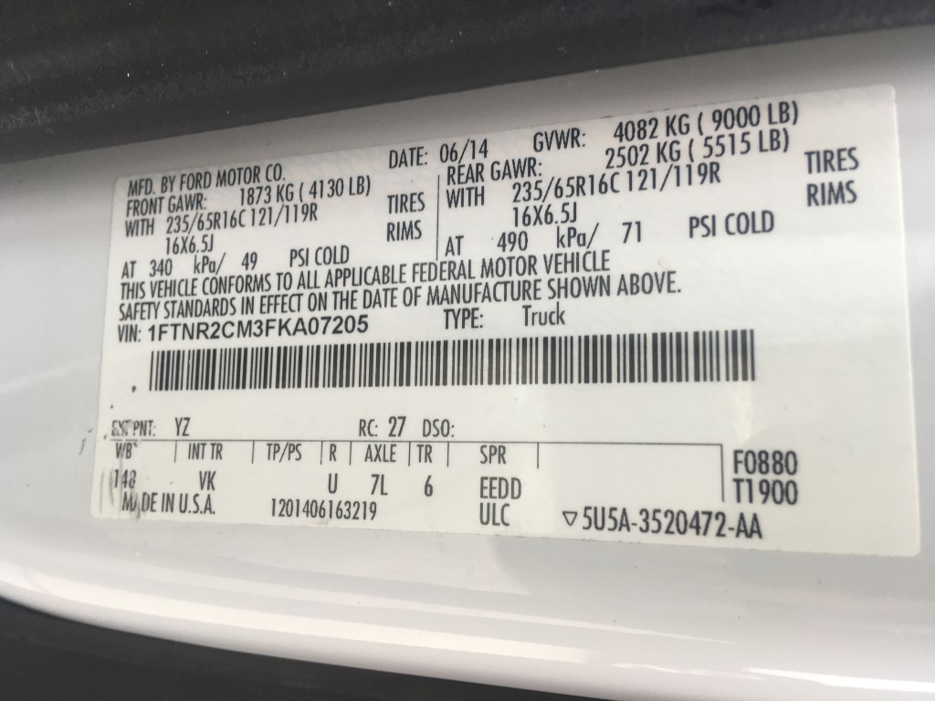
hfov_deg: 61.7
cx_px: 468
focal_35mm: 29
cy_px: 350
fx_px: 783
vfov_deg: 48.2
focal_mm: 4.15
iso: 40
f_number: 2.2
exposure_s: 1/120
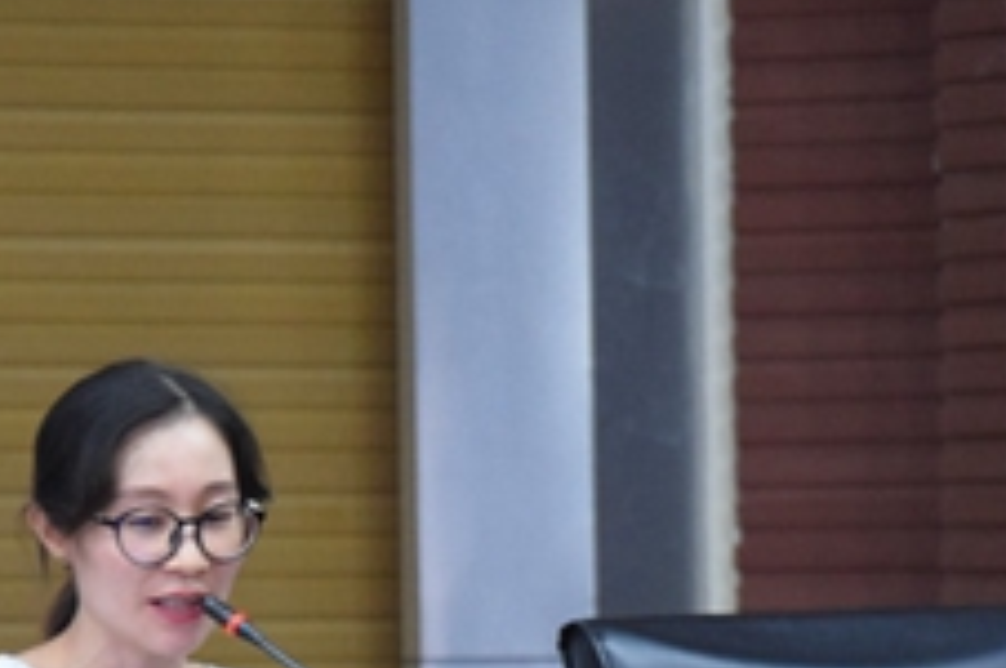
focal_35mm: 349
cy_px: 572
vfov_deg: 3.9
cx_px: 196
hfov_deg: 5.9
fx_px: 9742
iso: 3200
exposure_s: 1/160
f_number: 5.6
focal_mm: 105
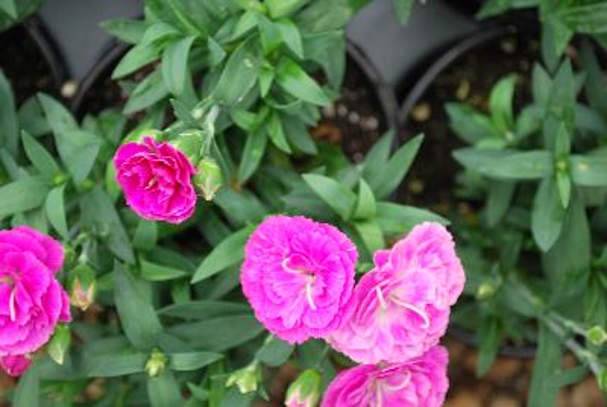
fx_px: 1216
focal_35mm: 72
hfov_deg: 28.0
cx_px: 304
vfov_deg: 19.0
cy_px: 204
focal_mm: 48
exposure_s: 1/30
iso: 200
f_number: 5.6
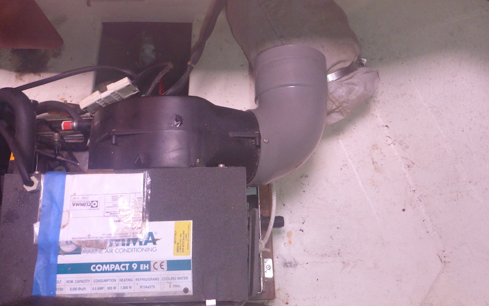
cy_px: 142
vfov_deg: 41.8
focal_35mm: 30
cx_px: 242
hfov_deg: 62.9
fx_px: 400
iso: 640
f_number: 3.3
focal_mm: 4.9
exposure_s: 1/125
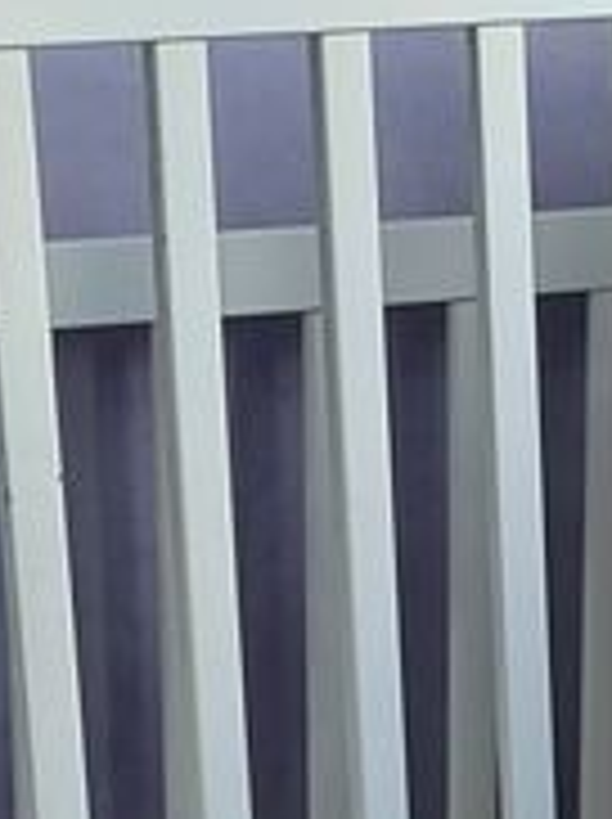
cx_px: 256
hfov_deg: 11.2
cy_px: 900
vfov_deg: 14.6
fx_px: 3119
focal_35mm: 132
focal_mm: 4.6
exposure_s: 1/50
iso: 80
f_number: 1.8
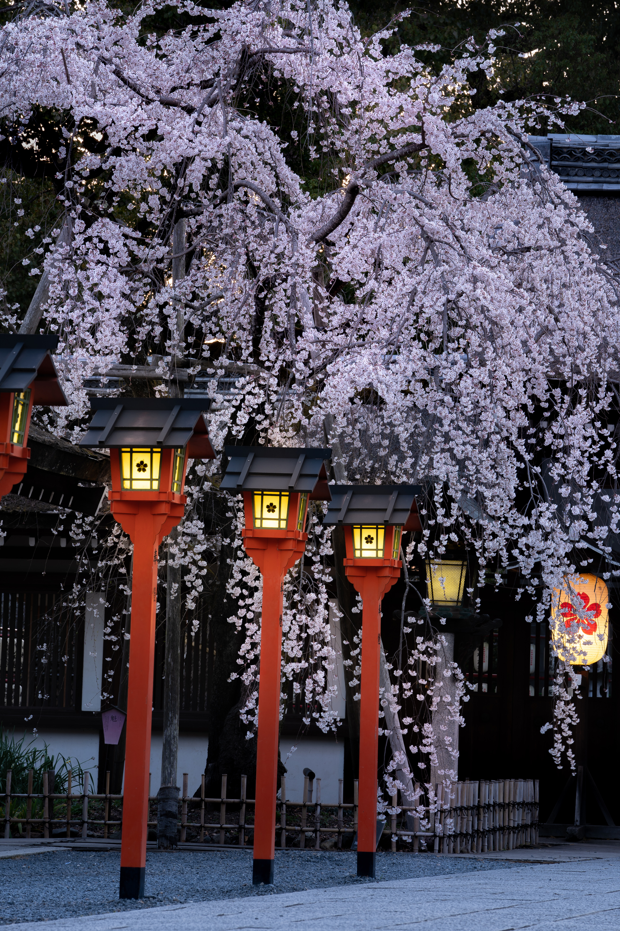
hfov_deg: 8.5
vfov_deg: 12.8
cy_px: 466
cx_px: 310
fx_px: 4159
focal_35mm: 161
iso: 100
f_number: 11
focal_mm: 161
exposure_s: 2.5
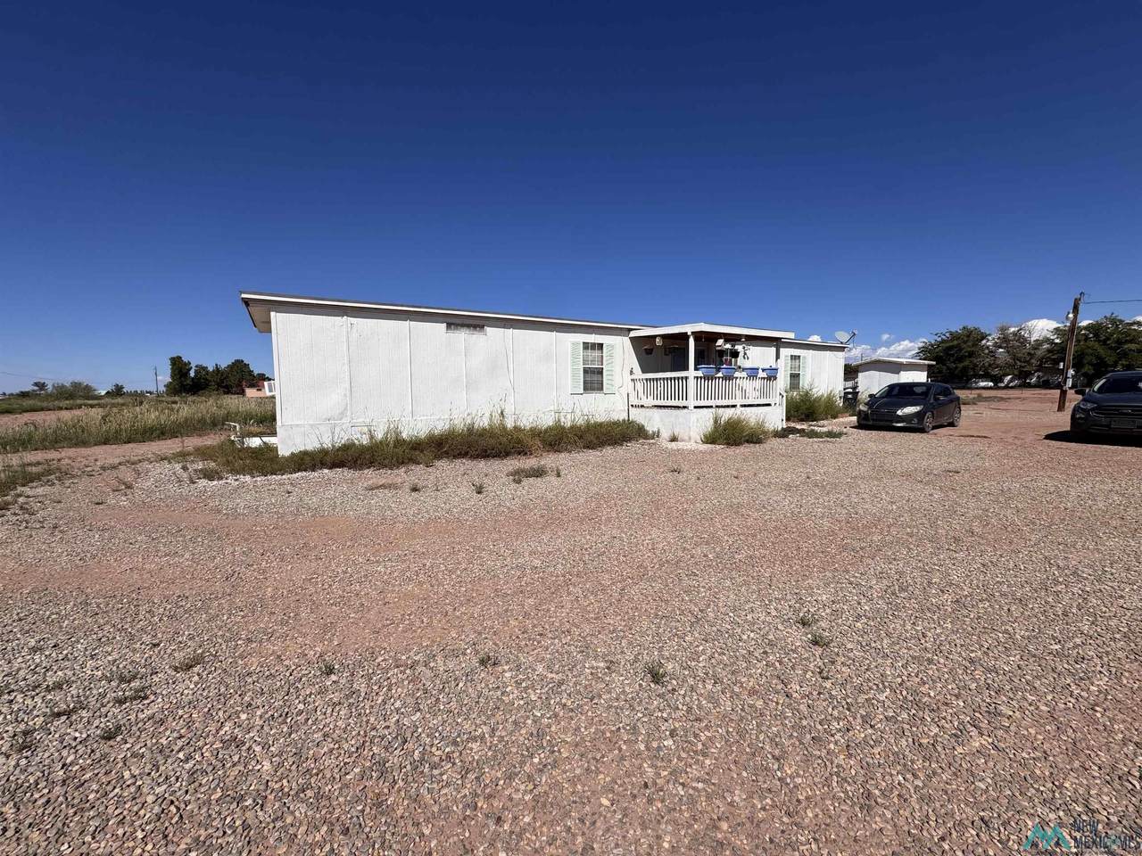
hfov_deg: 102.1
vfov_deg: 85.7
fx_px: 462
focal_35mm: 14
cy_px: 428
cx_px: 571
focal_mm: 2.22
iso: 32
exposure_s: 1/4367
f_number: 2.2
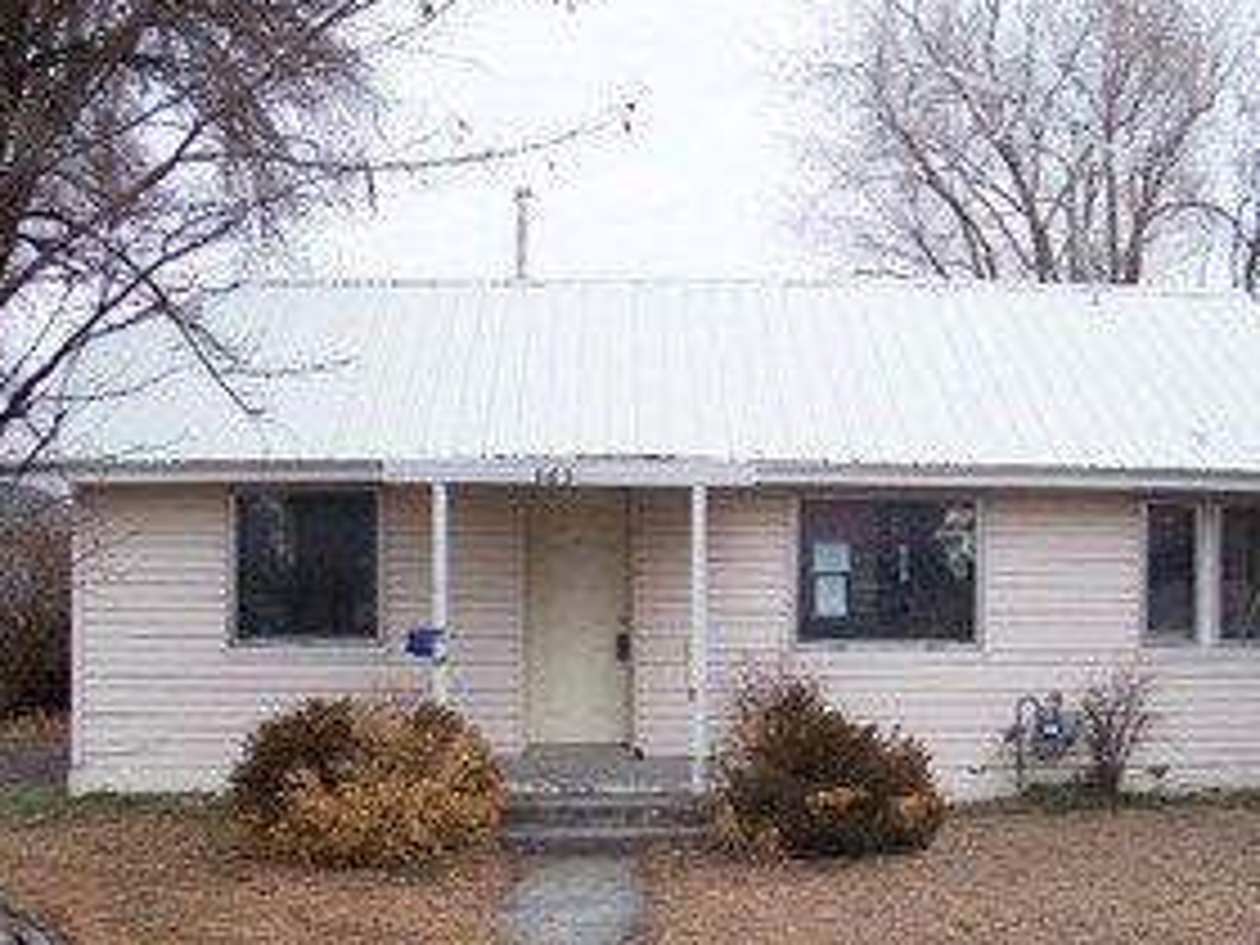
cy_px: 558
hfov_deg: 44.8
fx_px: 1529
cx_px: 675
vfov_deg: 34.3
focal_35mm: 42
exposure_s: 1/125
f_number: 2.7
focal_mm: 5.6
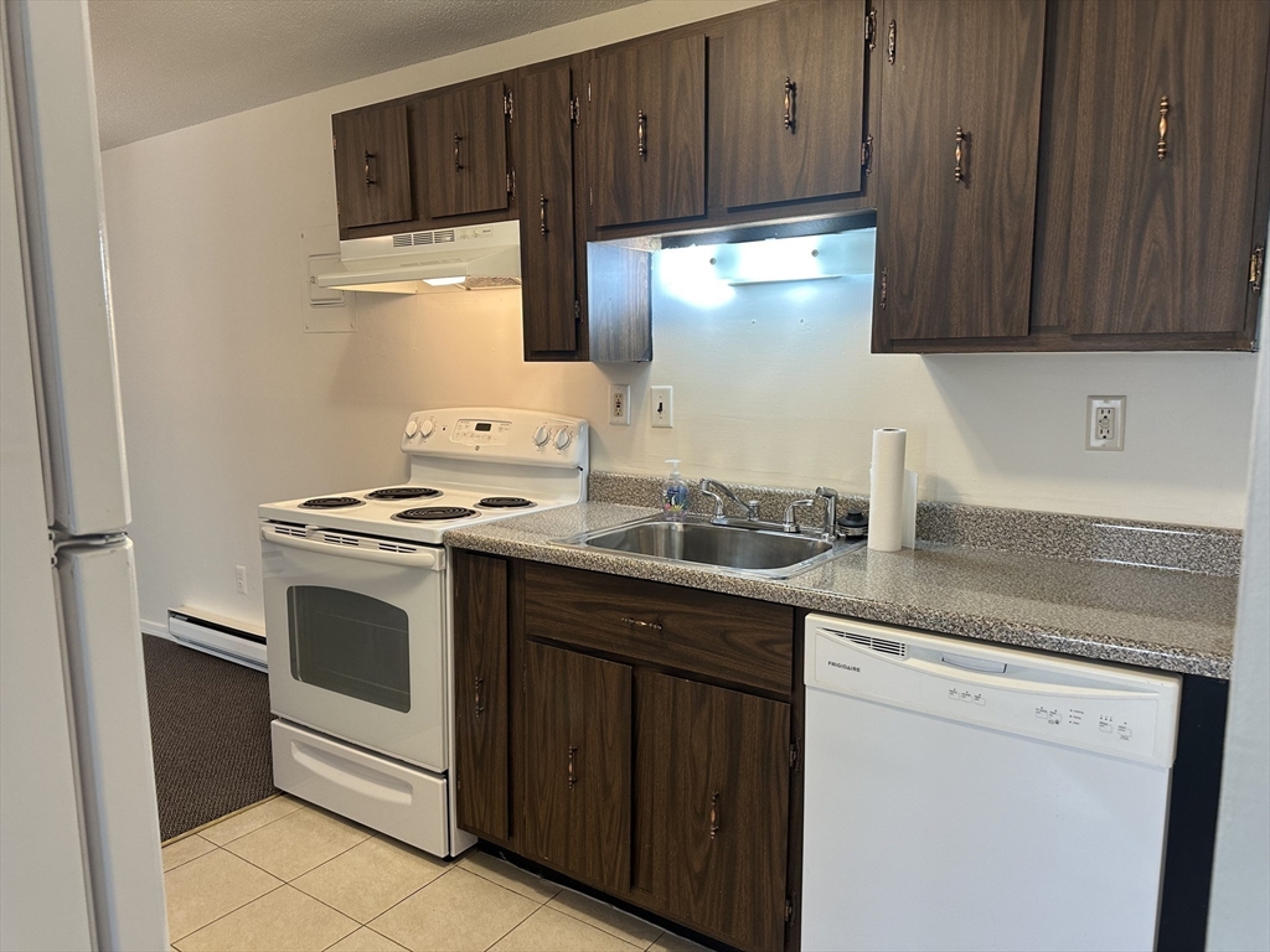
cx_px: 635
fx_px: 881
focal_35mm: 24
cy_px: 476
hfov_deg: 71.6
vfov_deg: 56.8
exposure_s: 1/60
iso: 125
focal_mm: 6.86
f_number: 1.78
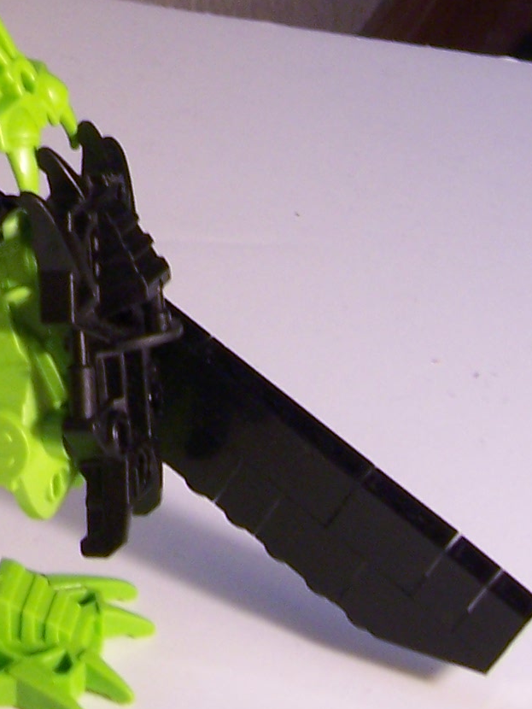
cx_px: -235
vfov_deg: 17.0
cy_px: -113
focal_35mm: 111
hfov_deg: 12.7
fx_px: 2273
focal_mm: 6
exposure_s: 1/30
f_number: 3
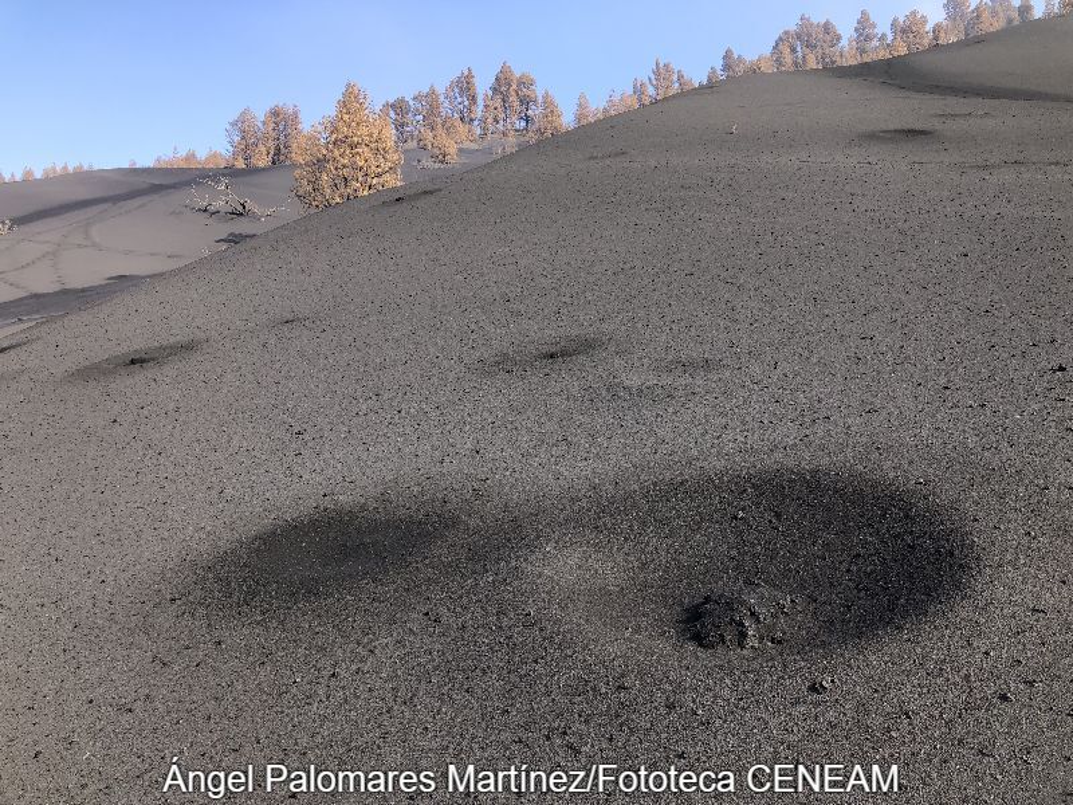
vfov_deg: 49.7
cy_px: 402
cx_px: 536
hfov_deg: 63.4
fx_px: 868
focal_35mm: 28
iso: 20
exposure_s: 1/585
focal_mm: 4
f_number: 1.8
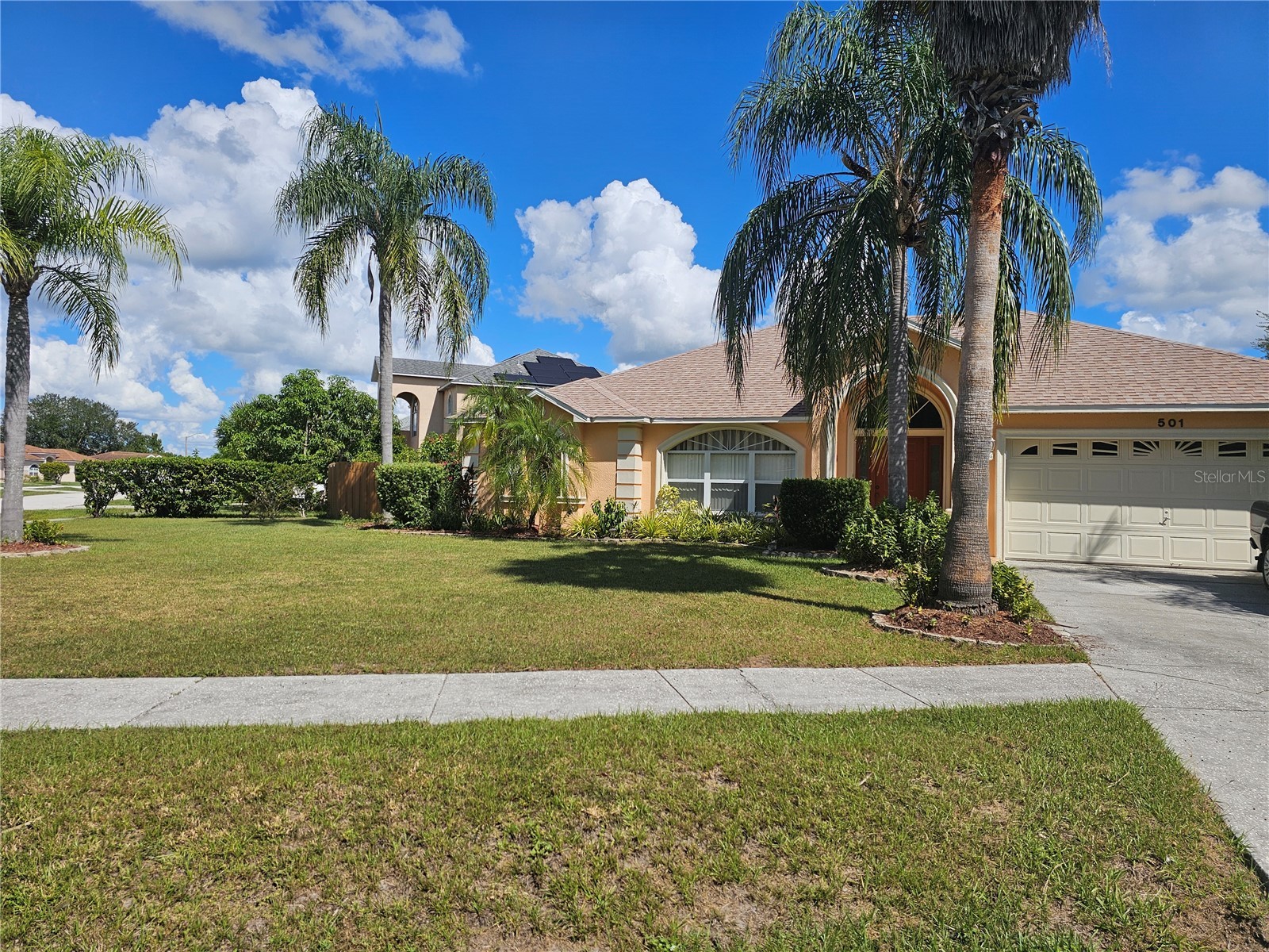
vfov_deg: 58.9
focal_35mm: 23
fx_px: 843
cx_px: 634
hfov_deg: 73.9
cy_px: 476
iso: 10
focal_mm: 6.3
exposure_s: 1/1501
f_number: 1.7
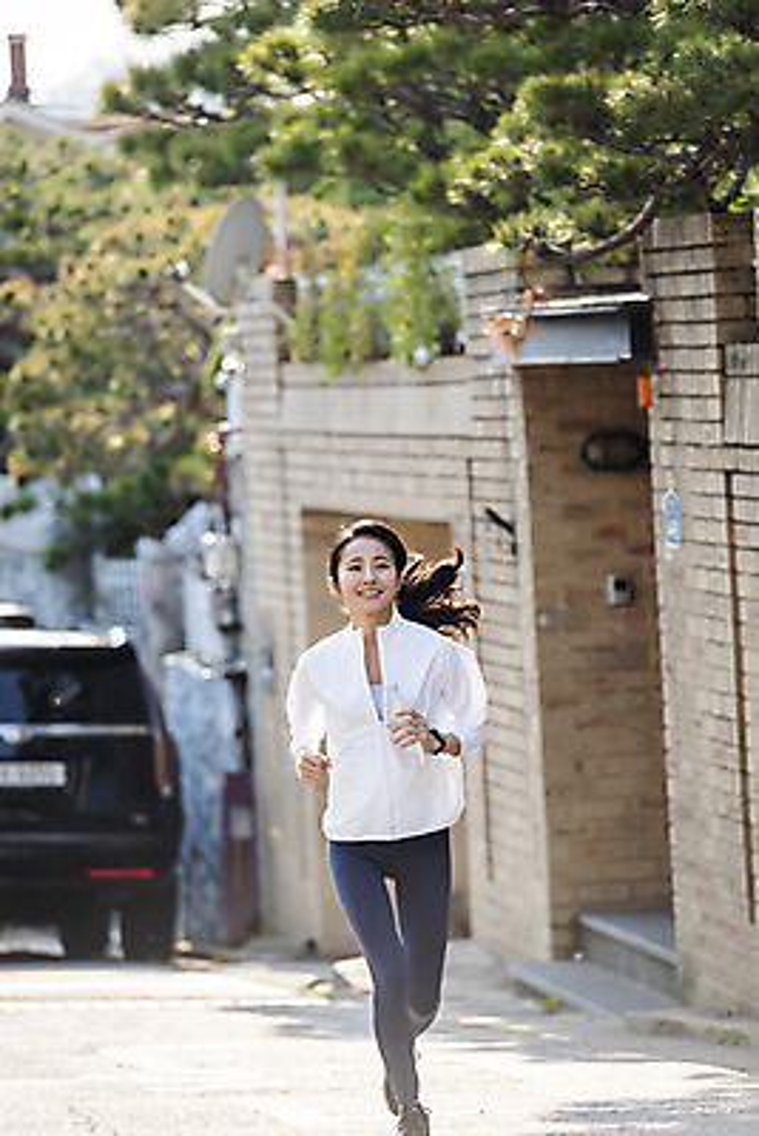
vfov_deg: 10.3
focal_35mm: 200
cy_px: 568
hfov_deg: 6.9
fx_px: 6319
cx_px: 380
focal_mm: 200
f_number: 4
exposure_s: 1/640
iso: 160
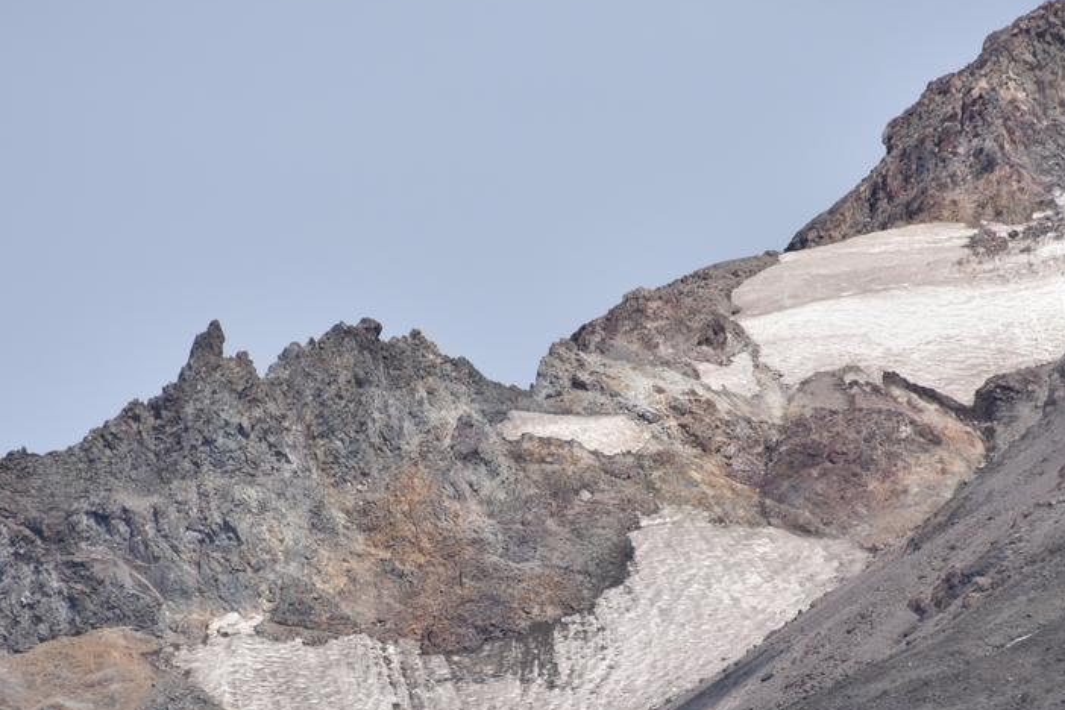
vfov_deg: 2.5
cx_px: 546
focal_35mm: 547
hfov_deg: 3.8
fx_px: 16181
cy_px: 578
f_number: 8
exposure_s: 1/640
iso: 100
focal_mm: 300
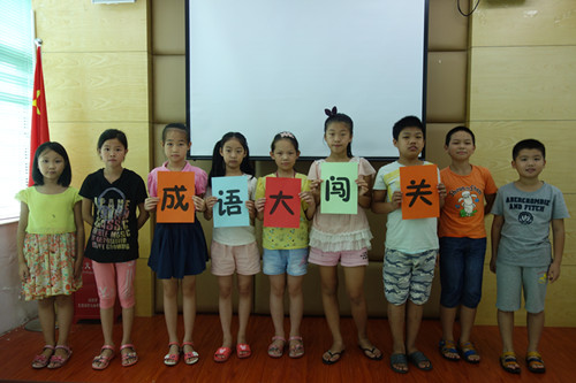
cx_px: 288
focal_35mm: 28
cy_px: 192
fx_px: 448
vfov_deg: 46.4
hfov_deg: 65.5
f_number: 1.8
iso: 160
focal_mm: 10.4
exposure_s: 1/30
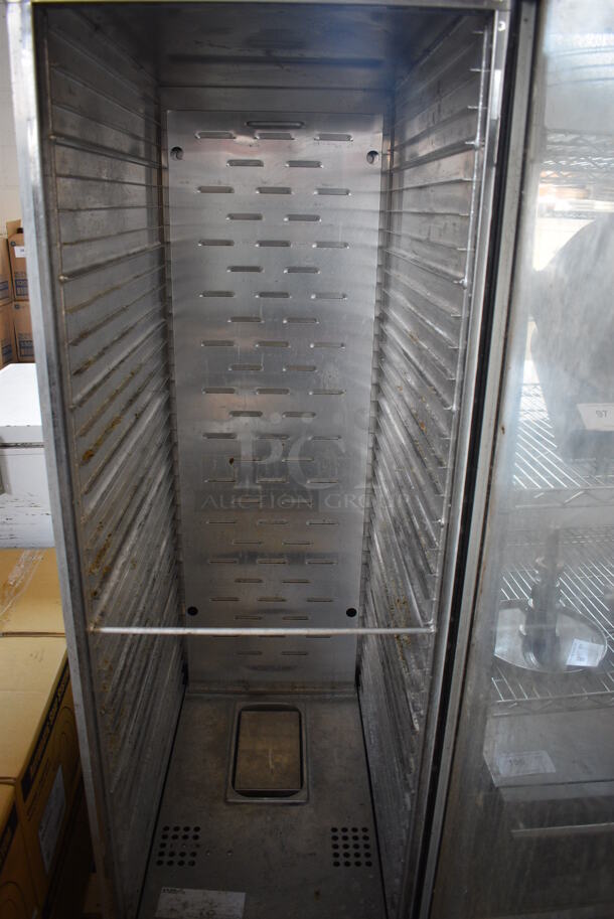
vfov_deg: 67.3
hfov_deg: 48.0
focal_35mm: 27
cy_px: 460
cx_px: 307
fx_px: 690
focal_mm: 18
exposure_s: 1/125
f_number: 3.5
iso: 1000
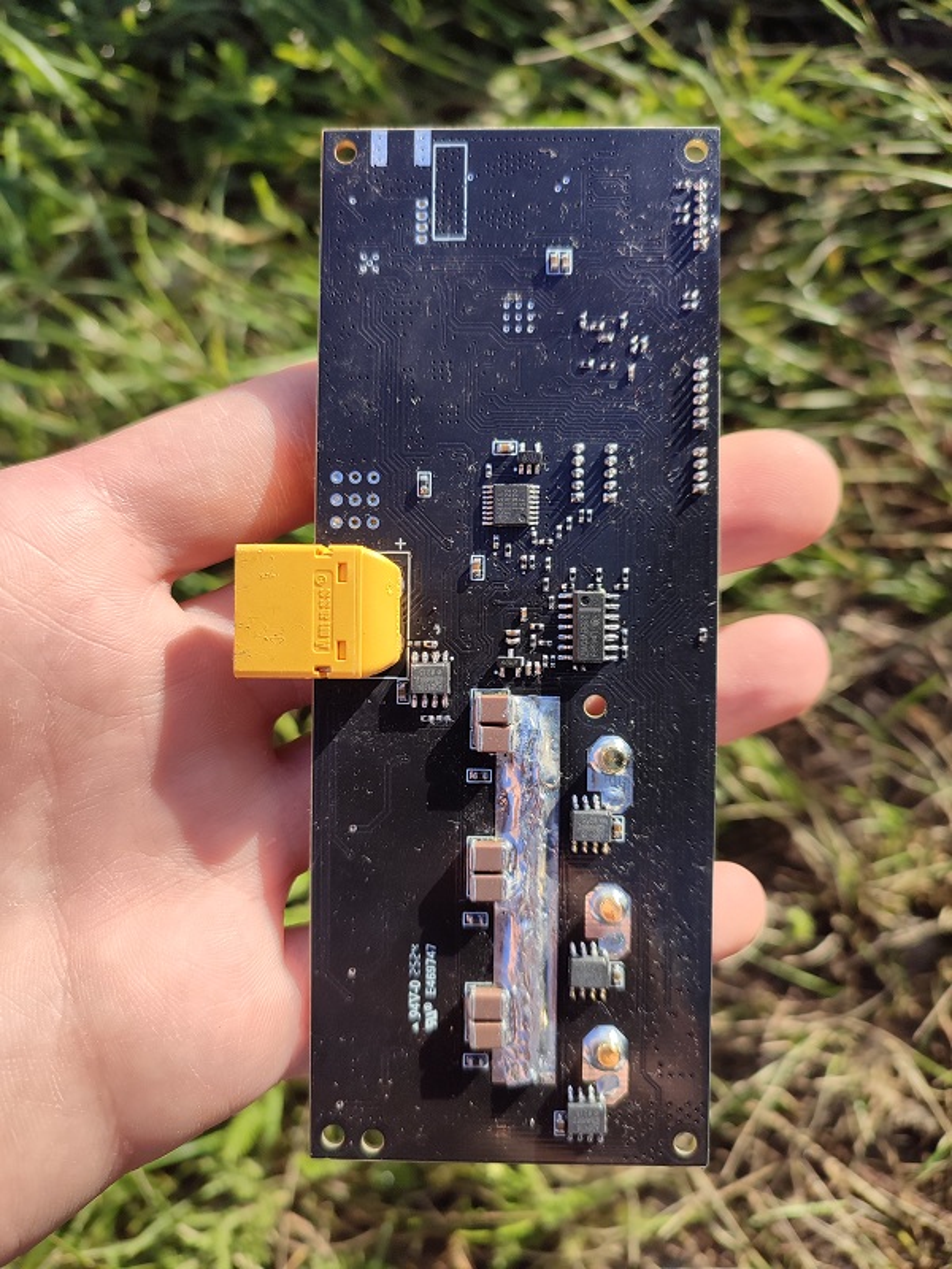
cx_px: 476
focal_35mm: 25
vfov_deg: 69.4
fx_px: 917
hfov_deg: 54.9
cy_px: 634
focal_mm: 6.04
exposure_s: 1/491
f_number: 1.9
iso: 50
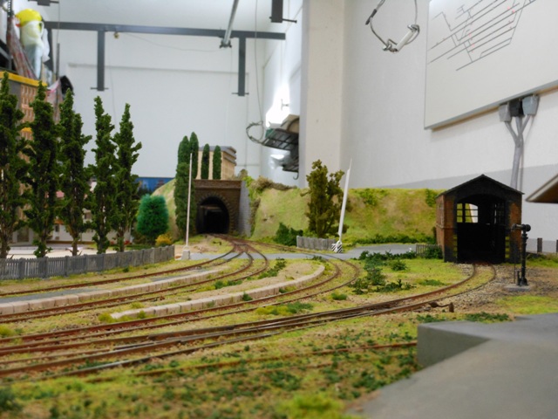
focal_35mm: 45
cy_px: 210
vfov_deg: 32.2
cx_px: 279
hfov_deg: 42.1
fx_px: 725
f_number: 4.6
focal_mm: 8.1
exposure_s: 1/20
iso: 400
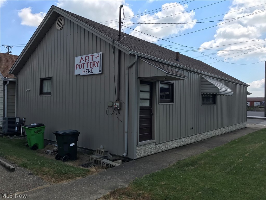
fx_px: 215
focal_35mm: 28
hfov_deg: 63.4
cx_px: 133
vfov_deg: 49.7
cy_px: 100
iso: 20
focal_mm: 3.99
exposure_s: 1/2128
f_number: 1.8
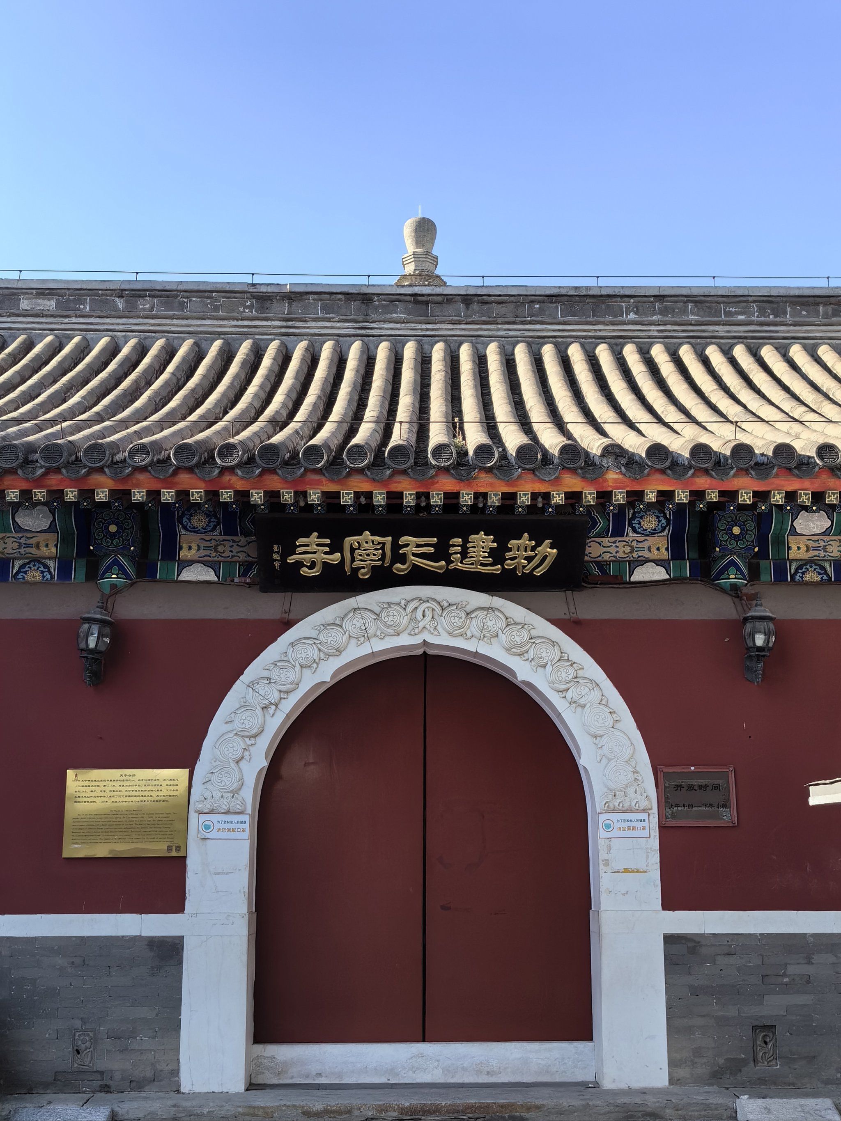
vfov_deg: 42.9
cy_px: 560
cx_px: 420
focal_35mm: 44
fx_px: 1425
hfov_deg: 32.9
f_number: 2
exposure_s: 1/1250
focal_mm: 5.75
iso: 50
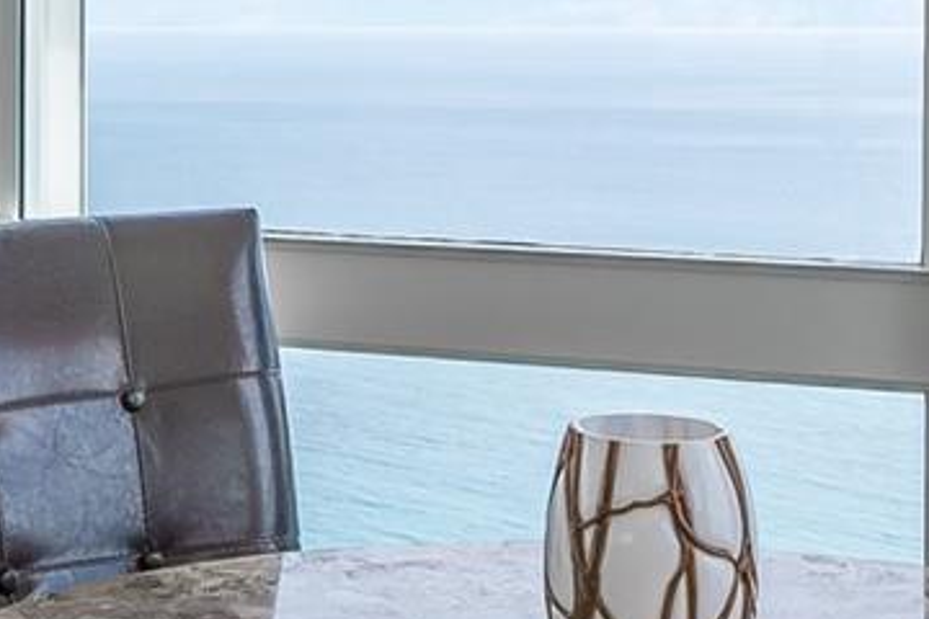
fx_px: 2348
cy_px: 62
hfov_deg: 21.8
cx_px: 75
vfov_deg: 14.9
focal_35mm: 91
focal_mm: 16
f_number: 8
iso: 200
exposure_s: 1/640
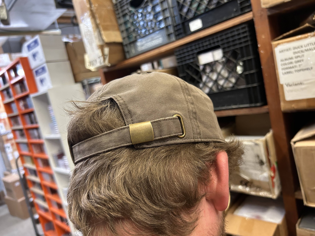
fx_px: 237
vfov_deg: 53.1
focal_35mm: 26
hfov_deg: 67.3
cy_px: 118
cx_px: 158
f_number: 1.5
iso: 200
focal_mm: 5.7
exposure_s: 1/60
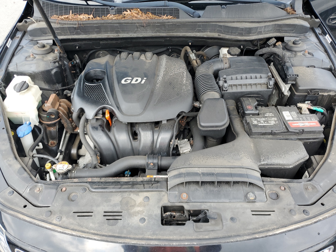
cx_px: 168
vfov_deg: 53.1
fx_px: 252
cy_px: 126
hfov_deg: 67.3
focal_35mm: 26
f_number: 1.5
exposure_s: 1/278
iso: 50
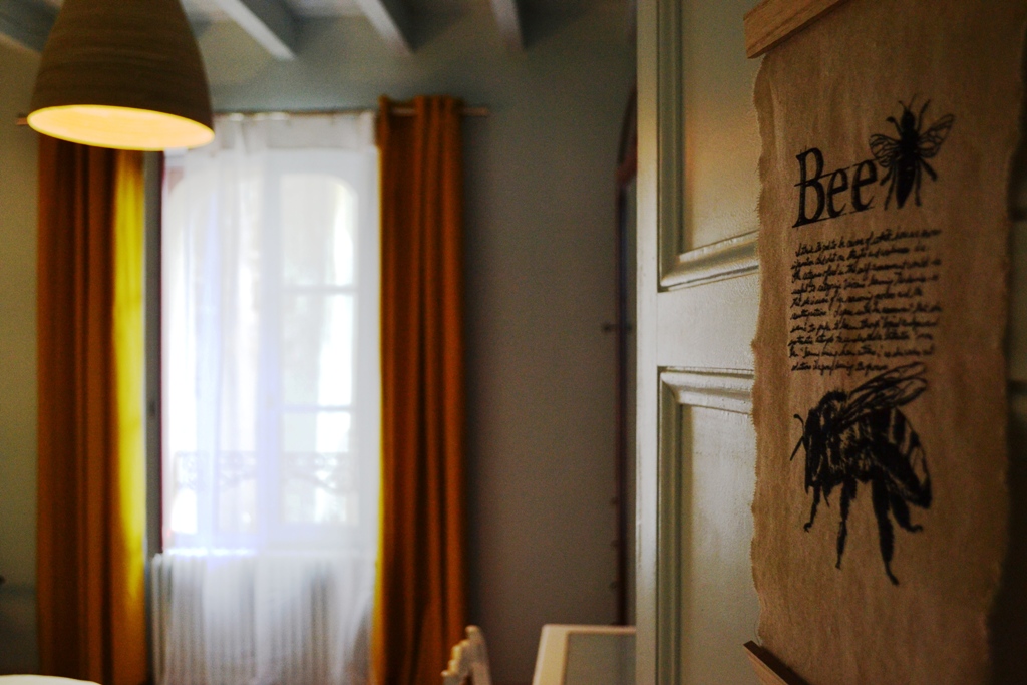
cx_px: 514
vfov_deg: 36.9
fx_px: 1027
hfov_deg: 53.1
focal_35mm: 36
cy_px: 342
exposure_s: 1/60
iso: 500
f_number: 4
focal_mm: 24
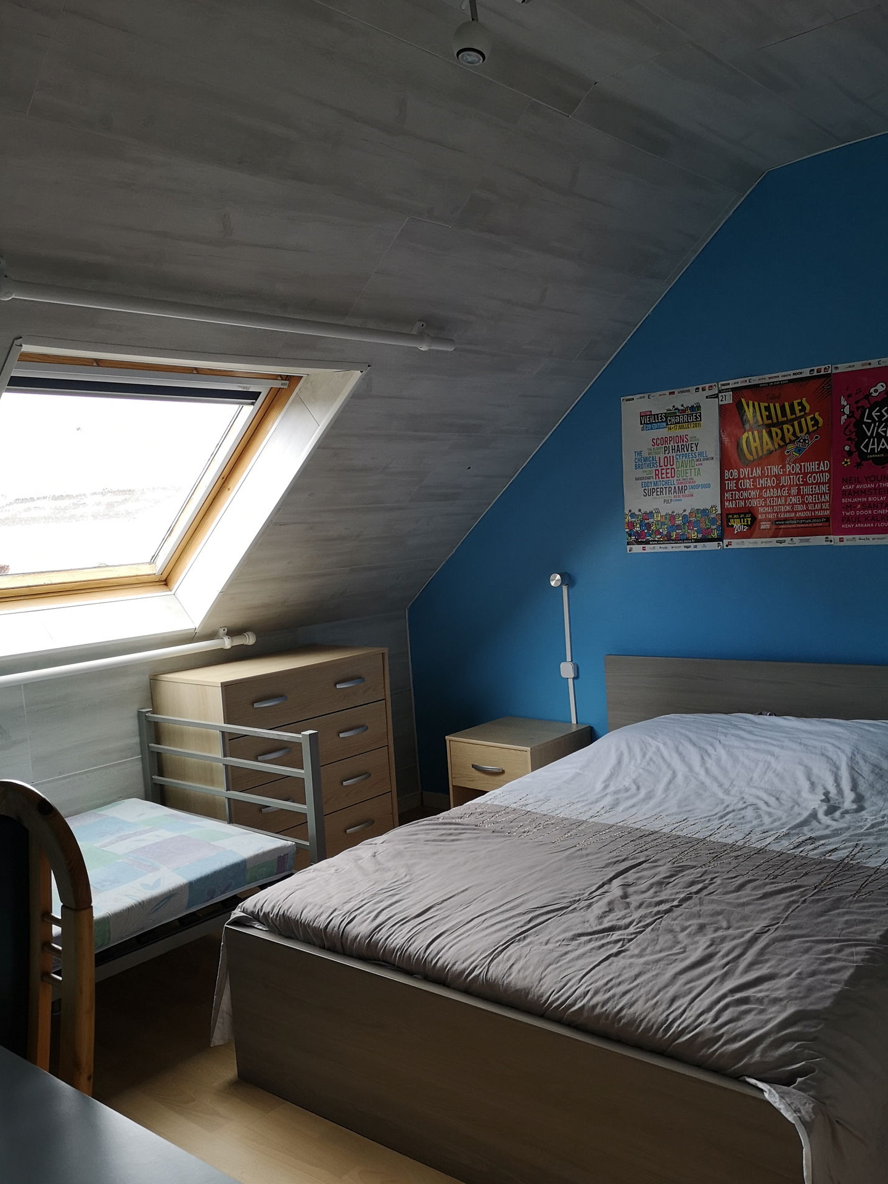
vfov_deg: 59.9
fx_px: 1026
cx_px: 456
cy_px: 633
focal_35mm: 30
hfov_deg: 46.8
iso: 80
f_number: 1.8
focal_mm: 5.58
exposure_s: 1/100
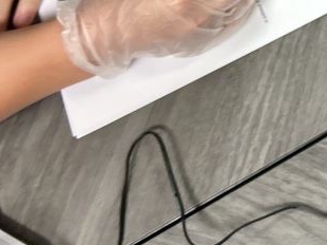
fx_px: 812
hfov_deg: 20.7
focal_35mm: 86
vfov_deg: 16.0
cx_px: 425
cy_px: -102
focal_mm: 5.7
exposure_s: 1/60
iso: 80
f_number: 1.5
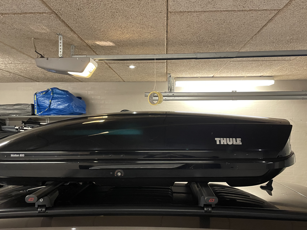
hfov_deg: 60.0
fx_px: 266
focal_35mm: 30
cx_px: 157
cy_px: 111
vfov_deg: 46.8
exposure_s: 1/50
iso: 320
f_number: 1.6
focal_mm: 4.2
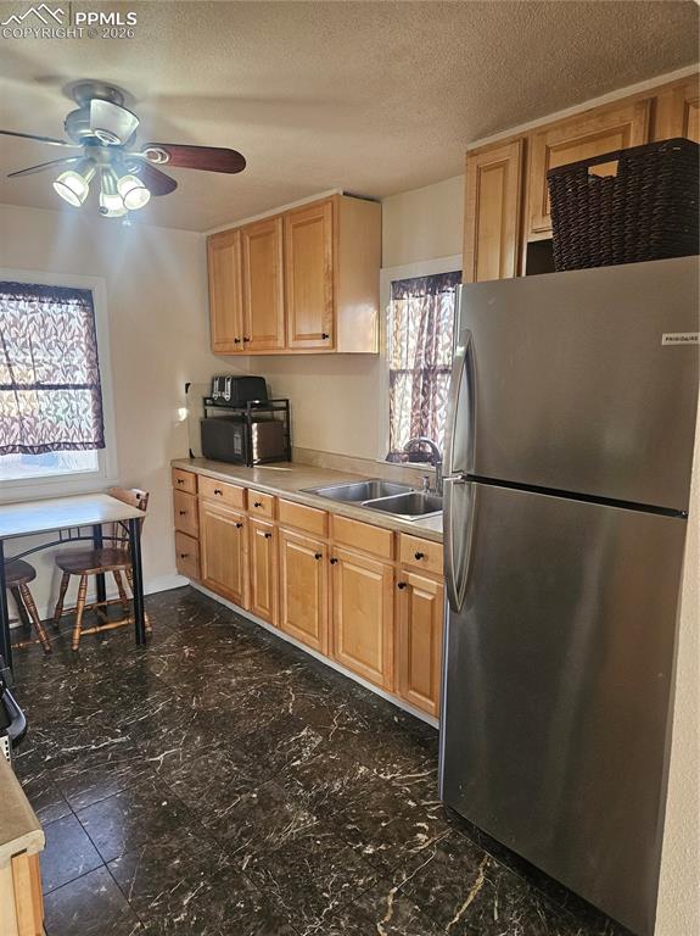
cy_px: 468
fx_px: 621
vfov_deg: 74.0
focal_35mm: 23
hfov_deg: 58.8
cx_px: 350
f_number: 1.8
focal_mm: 5.4
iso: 400
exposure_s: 1/170
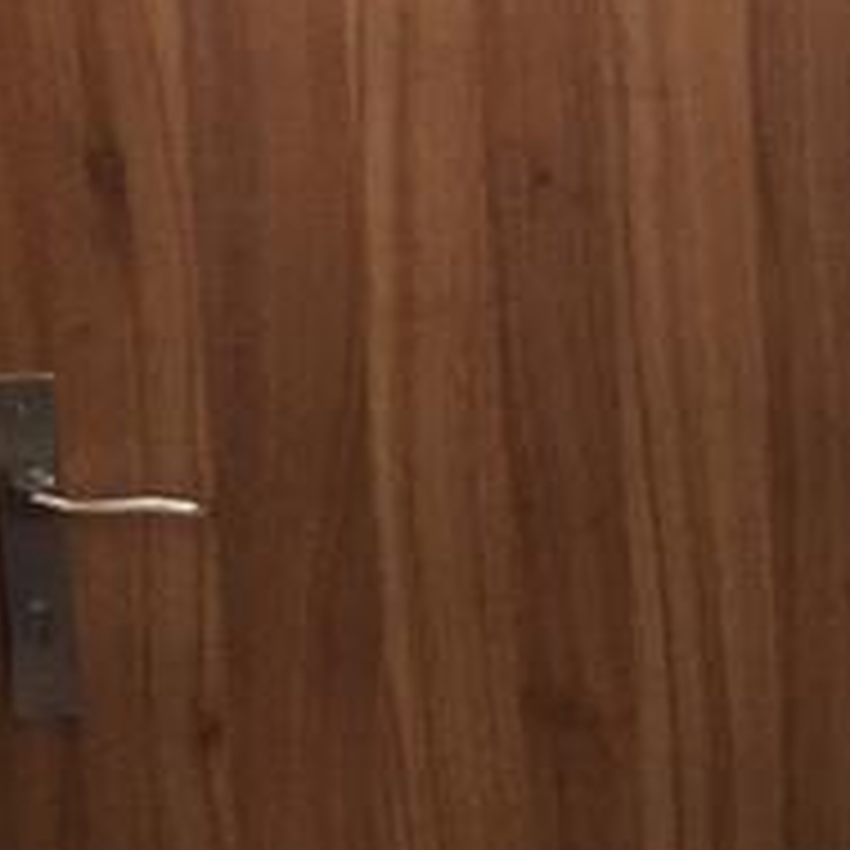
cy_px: 373
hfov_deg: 11.5
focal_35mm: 130
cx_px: 1925
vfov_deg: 13.4
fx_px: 3612
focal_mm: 4.15
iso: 250
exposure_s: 1/33
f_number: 2.2
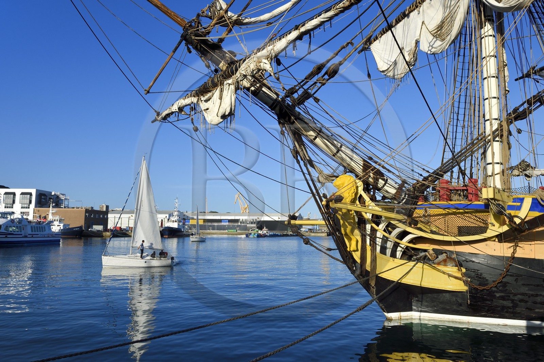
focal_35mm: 27
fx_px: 408
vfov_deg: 47.9
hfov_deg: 67.4
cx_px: 272
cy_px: 181
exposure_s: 1/250
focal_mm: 27
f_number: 14
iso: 200
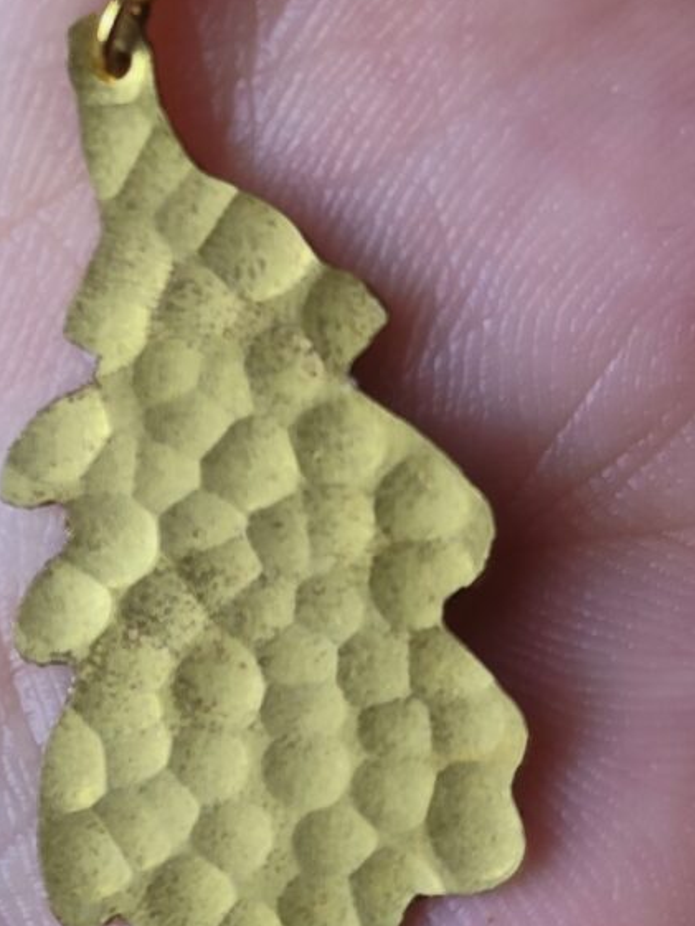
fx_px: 2810
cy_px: 517
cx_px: -149
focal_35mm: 105
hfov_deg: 13.7
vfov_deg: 18.7
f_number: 1.65
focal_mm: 6.19
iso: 250
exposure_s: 1/100
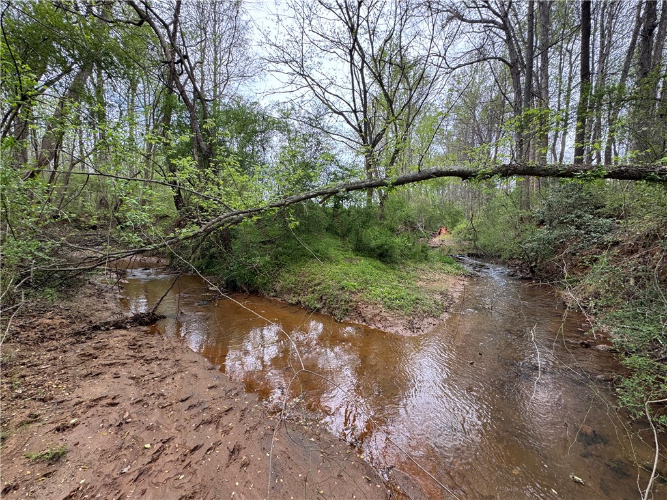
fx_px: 270
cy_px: 250
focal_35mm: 14
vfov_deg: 85.7
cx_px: 334
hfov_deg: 102.1
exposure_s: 1/124
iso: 40
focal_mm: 2.22
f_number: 2.2
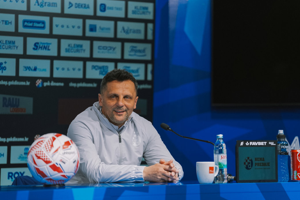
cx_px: 145
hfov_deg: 11.2
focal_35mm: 183
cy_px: 107
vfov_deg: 7.5
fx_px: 1524
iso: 1000
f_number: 2.8
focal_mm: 159
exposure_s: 1/500
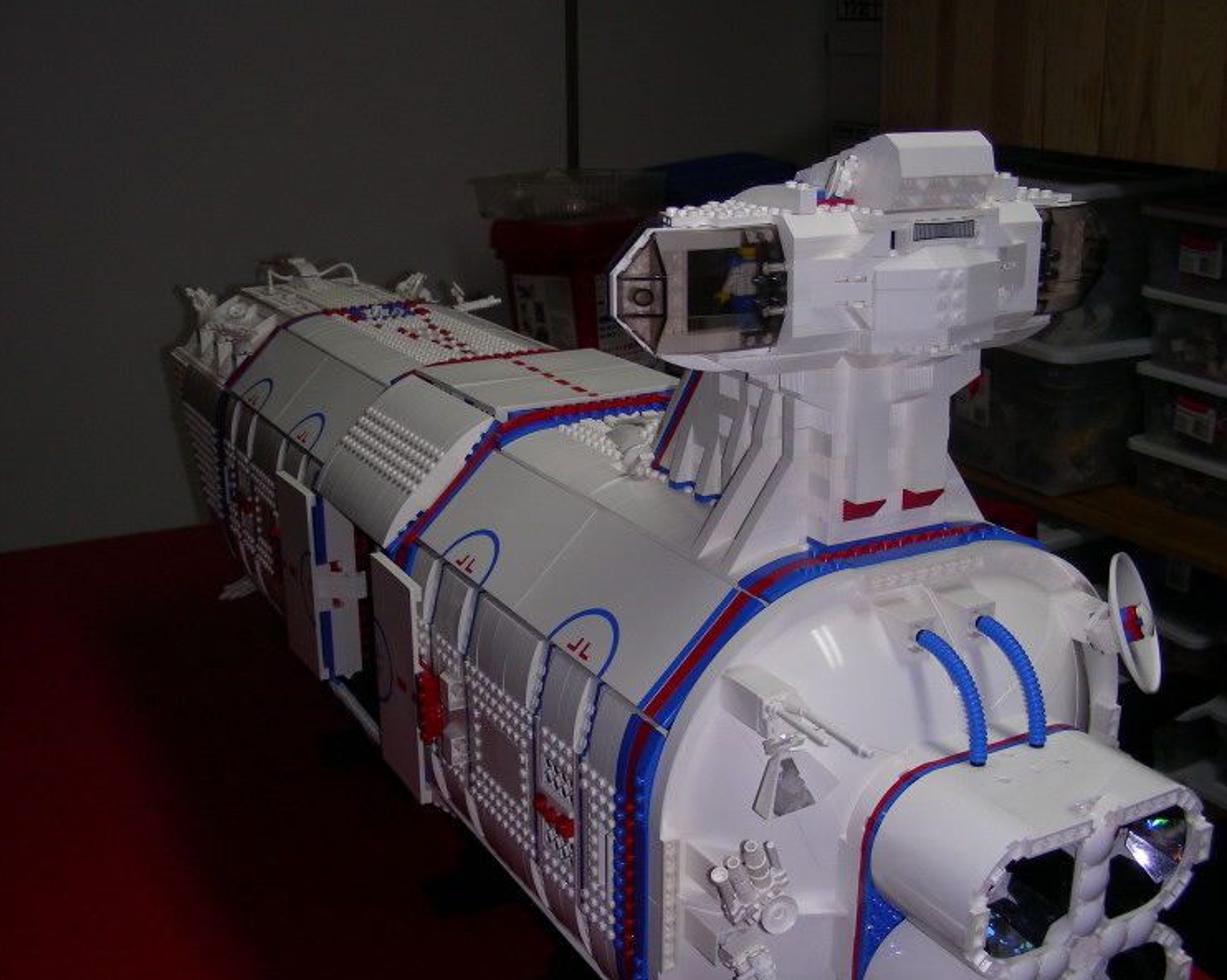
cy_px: 489
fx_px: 1452
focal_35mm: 40
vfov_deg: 37.3
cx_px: 597
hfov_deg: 45.8
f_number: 3.5
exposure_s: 1/60.1
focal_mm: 6.3
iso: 50
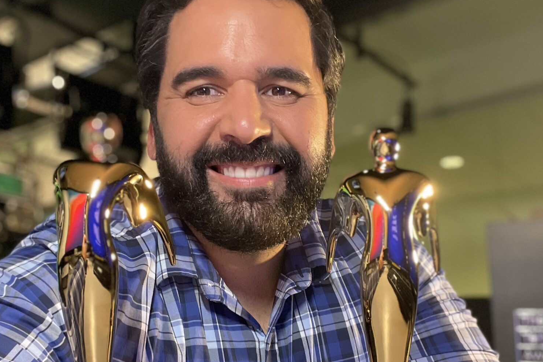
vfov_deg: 31.1
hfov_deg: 45.4
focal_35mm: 43
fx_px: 649
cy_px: 220
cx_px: 255
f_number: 2.2
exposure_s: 1/41
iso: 400
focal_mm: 2.71
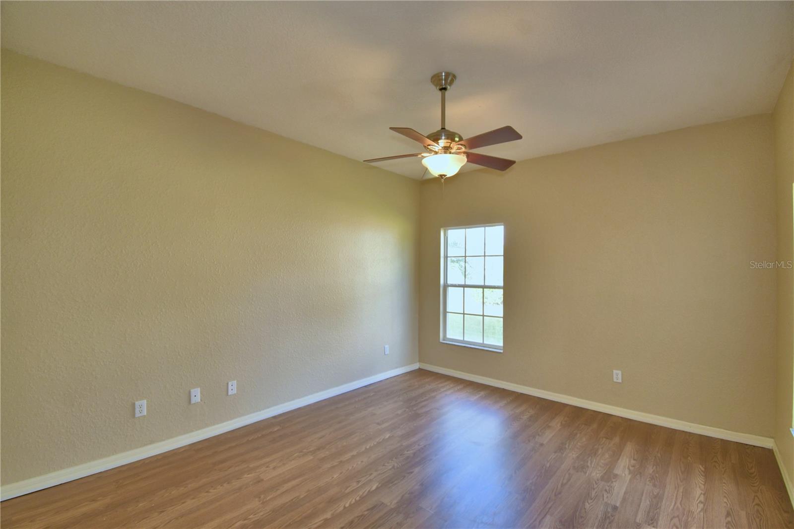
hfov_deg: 100.4
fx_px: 331
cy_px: 264
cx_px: 397
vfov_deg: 77.3
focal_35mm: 15
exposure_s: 1/60
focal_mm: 10
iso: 180
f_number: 4.5
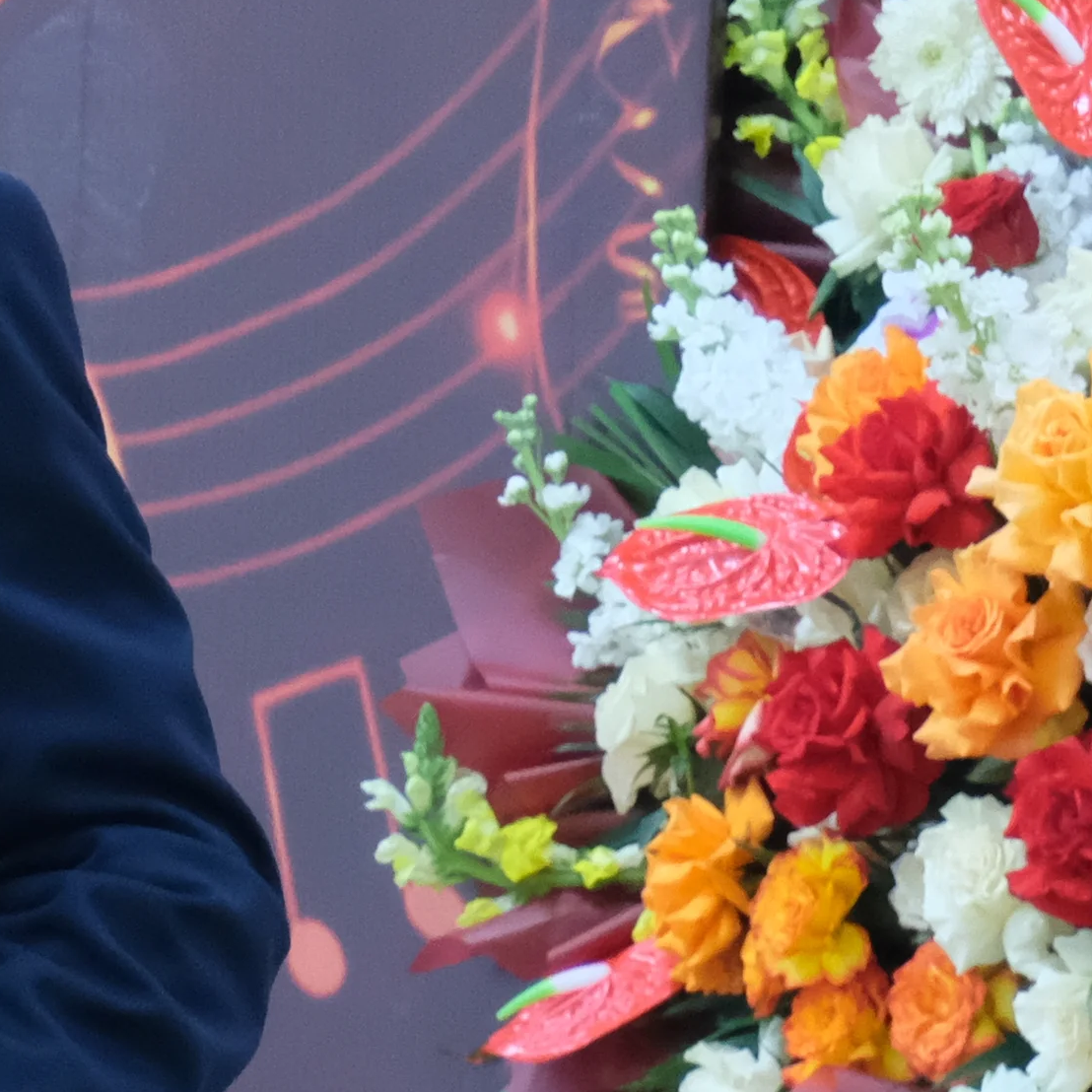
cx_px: -1241
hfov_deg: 5.5
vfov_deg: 5.6
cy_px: 690
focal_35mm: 313
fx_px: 11171
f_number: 5.6
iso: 3200
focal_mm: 45
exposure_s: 1/28
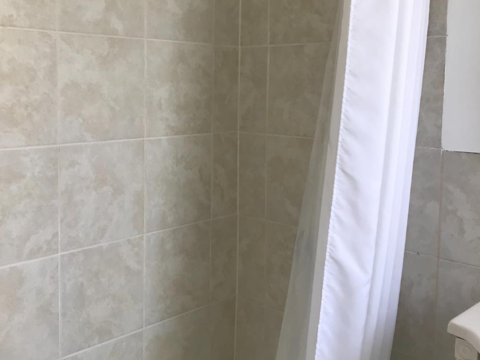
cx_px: 199
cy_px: 146
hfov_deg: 44.6
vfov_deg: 34.2
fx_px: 582
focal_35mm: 42
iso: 25
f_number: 1.8
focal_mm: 3.99
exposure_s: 1/60
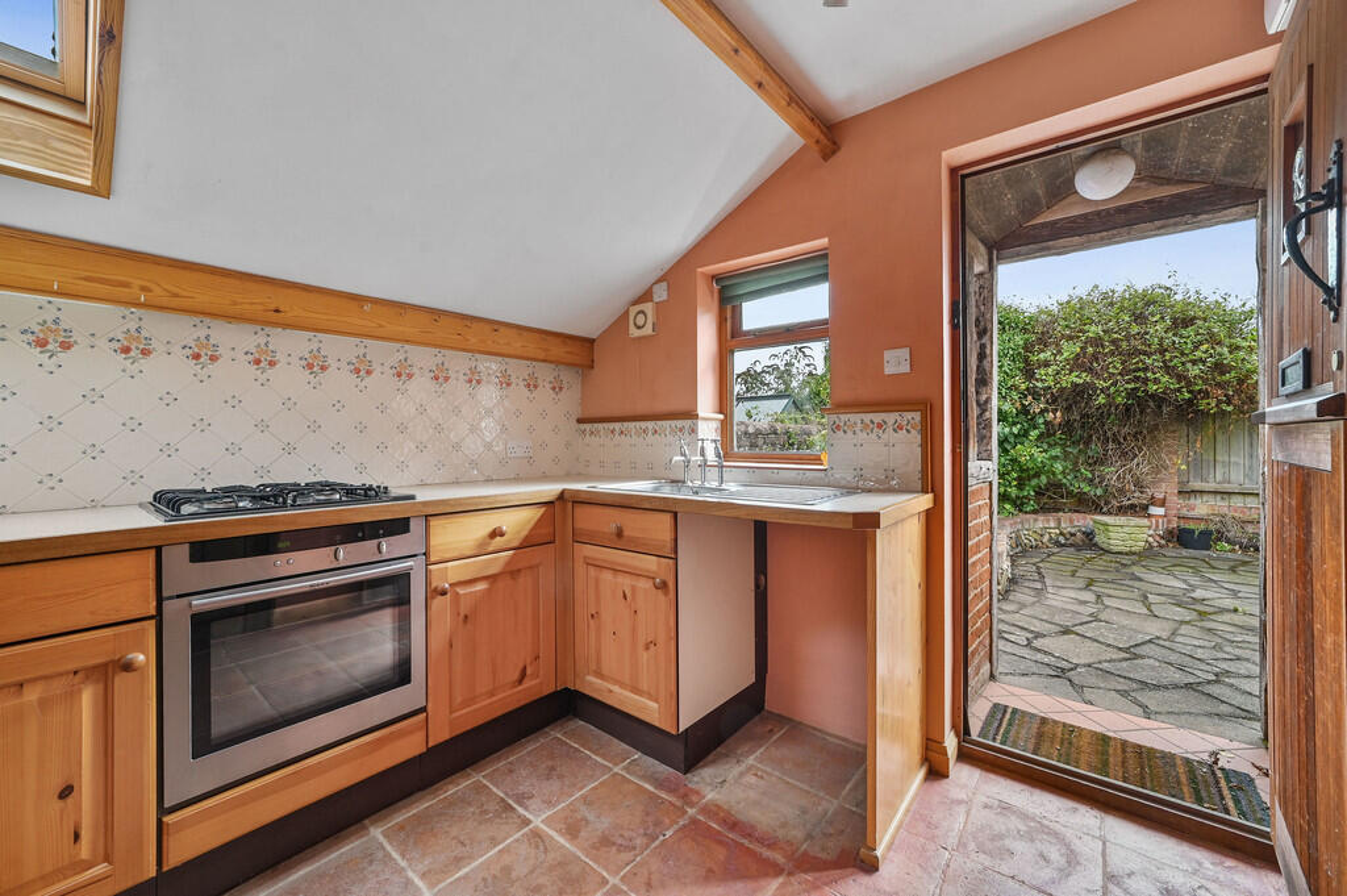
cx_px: 674
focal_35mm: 14
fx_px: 523
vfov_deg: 81.1
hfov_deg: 104.3
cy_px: 448
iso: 400
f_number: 8
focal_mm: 14
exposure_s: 1/6
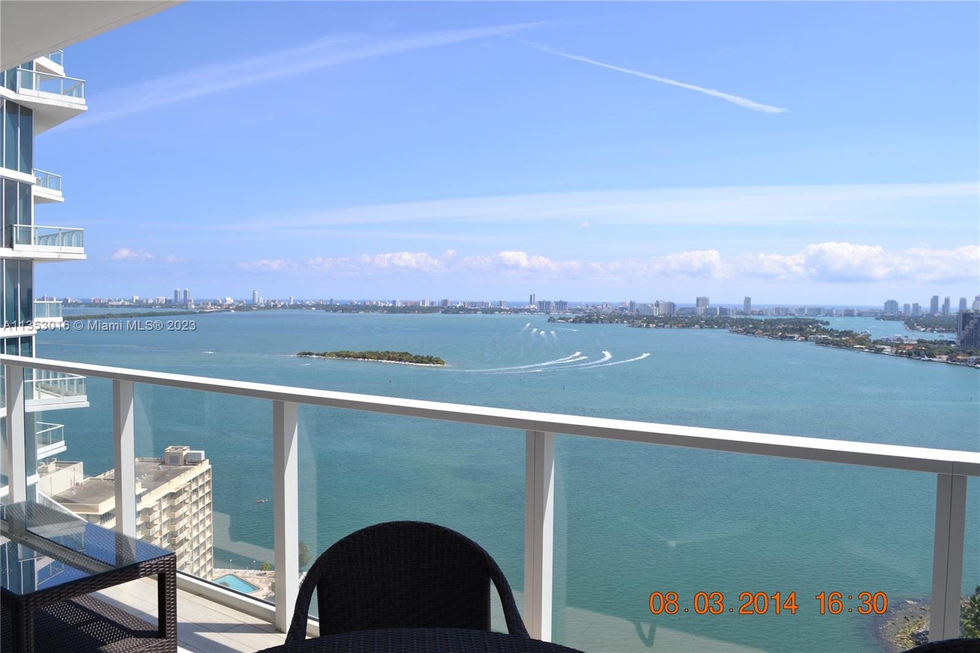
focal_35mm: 27
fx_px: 735
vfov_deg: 47.9
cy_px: 326
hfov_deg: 67.4
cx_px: 490
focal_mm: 18
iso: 100
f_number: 8
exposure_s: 1/250
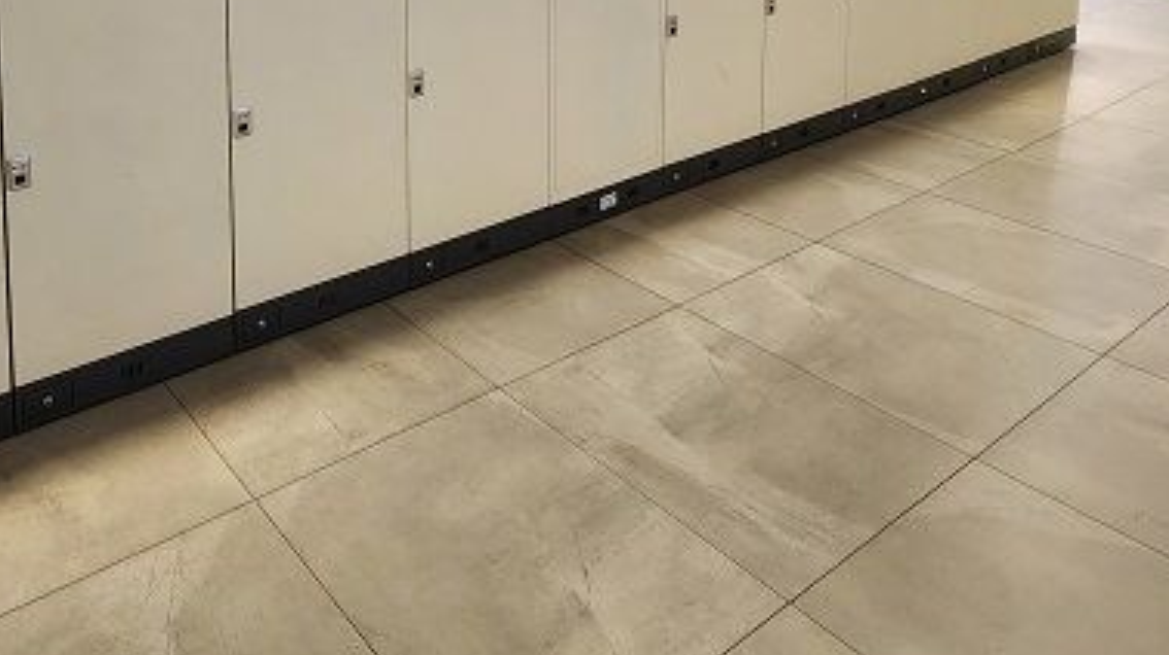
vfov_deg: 35.5
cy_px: -93
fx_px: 836
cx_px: 238
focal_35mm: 27
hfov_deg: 64.0
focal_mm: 2.2
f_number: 2.2
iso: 200
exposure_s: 1/60
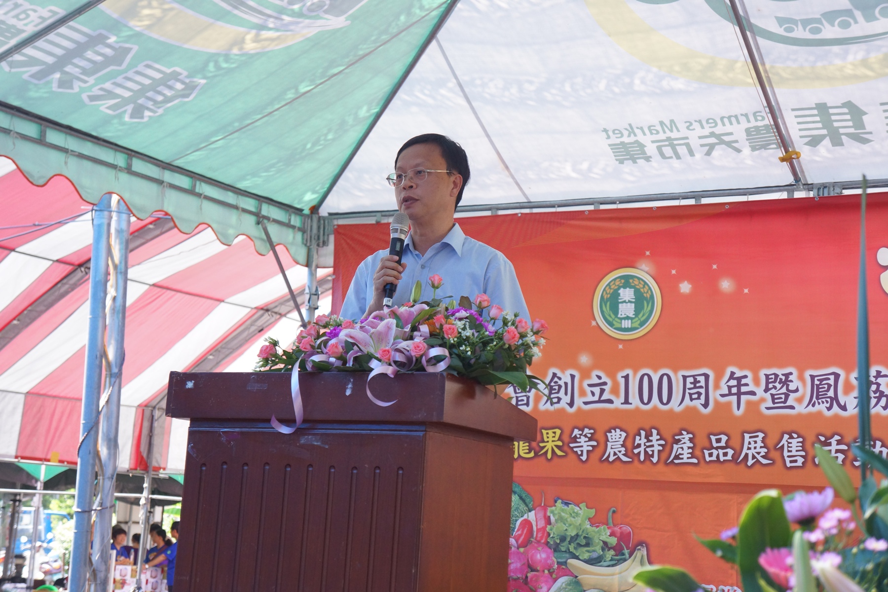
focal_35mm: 63
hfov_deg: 31.9
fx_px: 1554
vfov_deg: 21.6
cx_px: 444
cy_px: 296
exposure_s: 1/160
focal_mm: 42
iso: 1000
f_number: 4.5
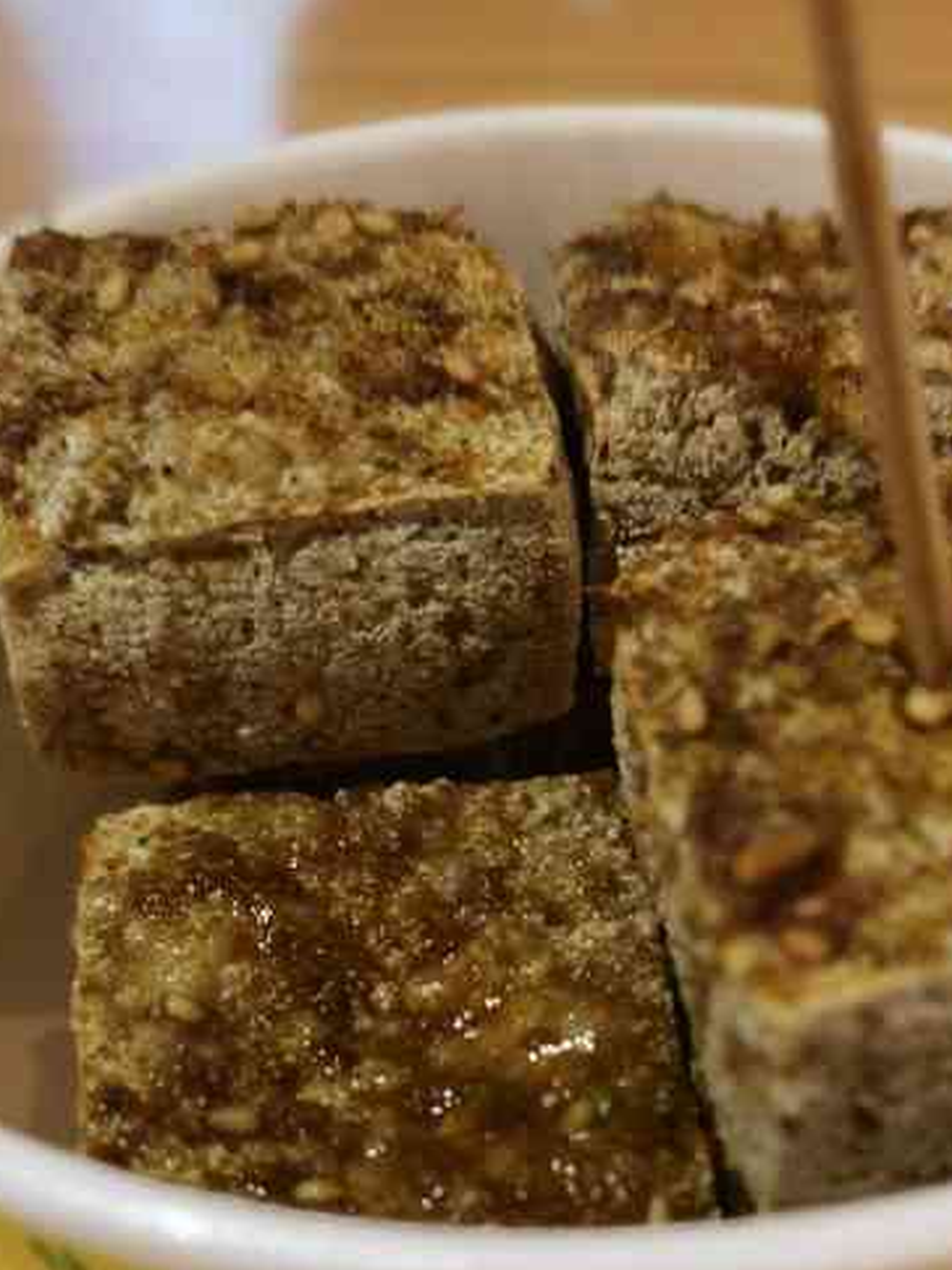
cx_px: 606
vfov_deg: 35.7
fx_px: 1907
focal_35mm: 52
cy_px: 1009
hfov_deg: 27.9
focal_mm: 6.71
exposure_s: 1/100
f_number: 4
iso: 100
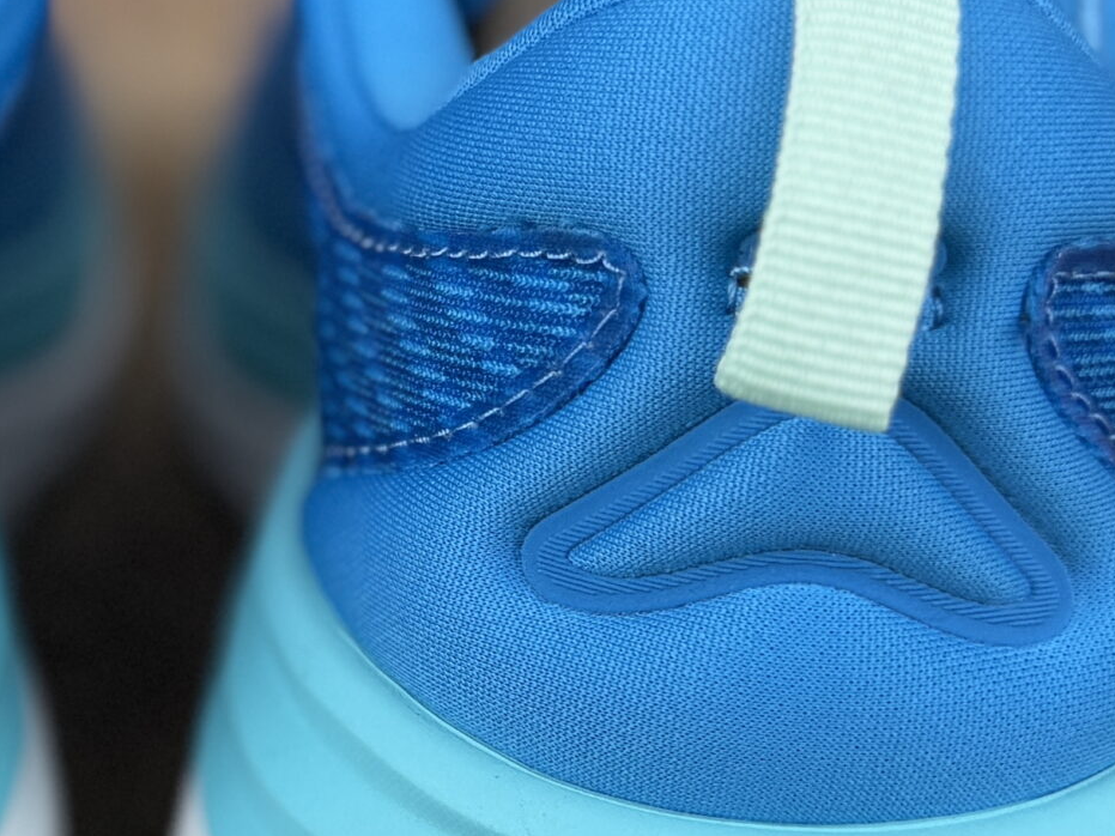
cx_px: 132
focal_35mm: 66
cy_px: 446
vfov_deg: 22.2
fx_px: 2126
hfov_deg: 28.4
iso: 80
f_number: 1.78
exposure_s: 1/931
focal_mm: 6.76
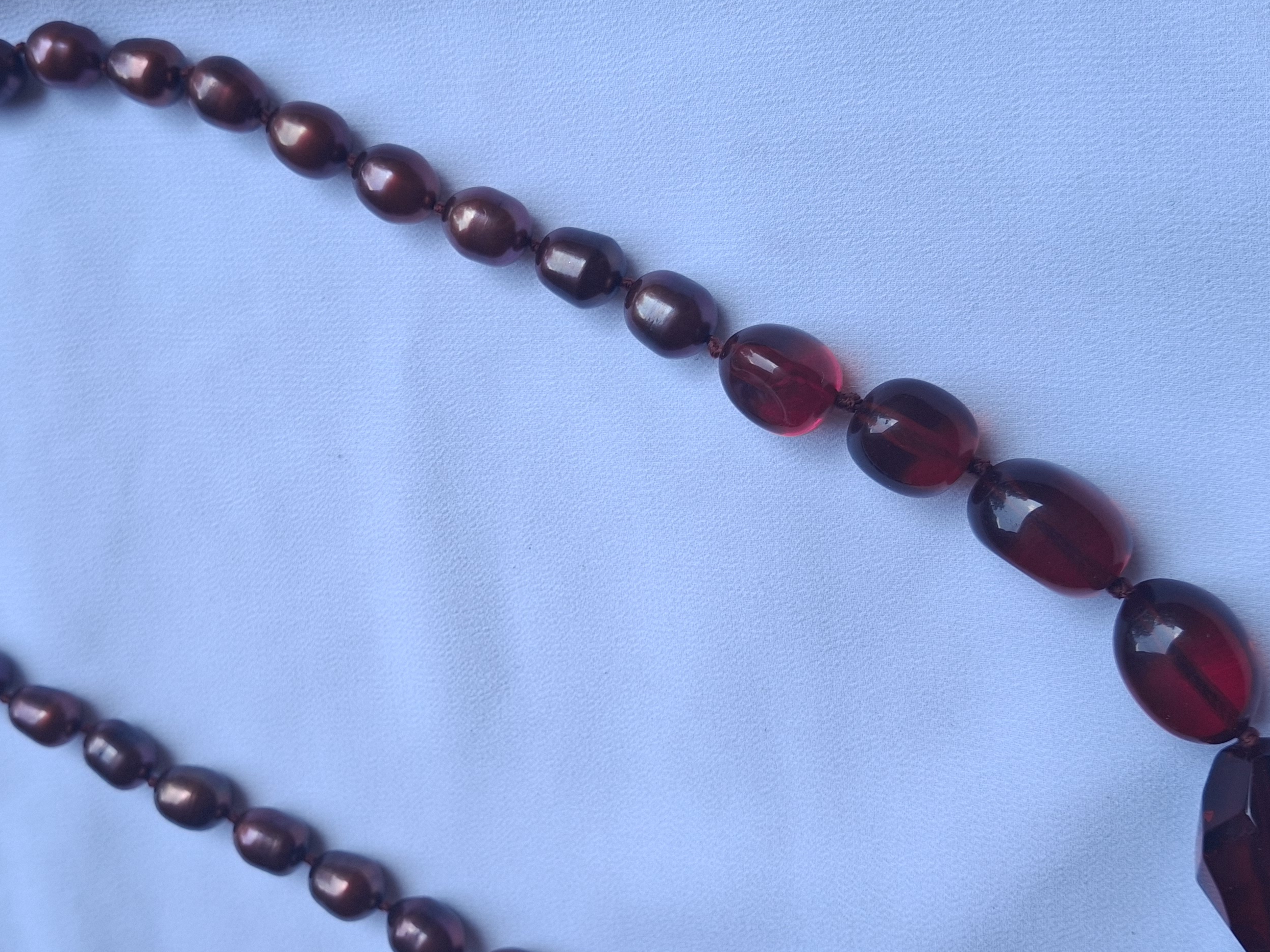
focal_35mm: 41
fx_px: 1504
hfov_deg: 45.4
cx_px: 477
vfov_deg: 35.0
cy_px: 585
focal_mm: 4.69
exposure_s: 1/128
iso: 25
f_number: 1.8
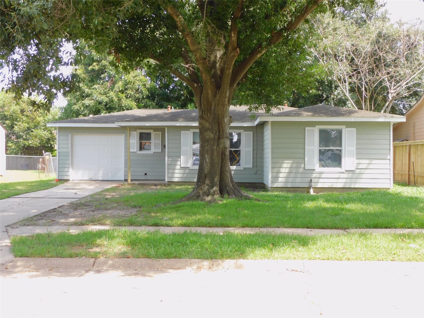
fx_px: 551
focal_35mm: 45
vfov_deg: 32.2
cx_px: 212
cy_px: 159
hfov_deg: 42.1
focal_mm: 8.1
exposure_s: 1/125
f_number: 4
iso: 125
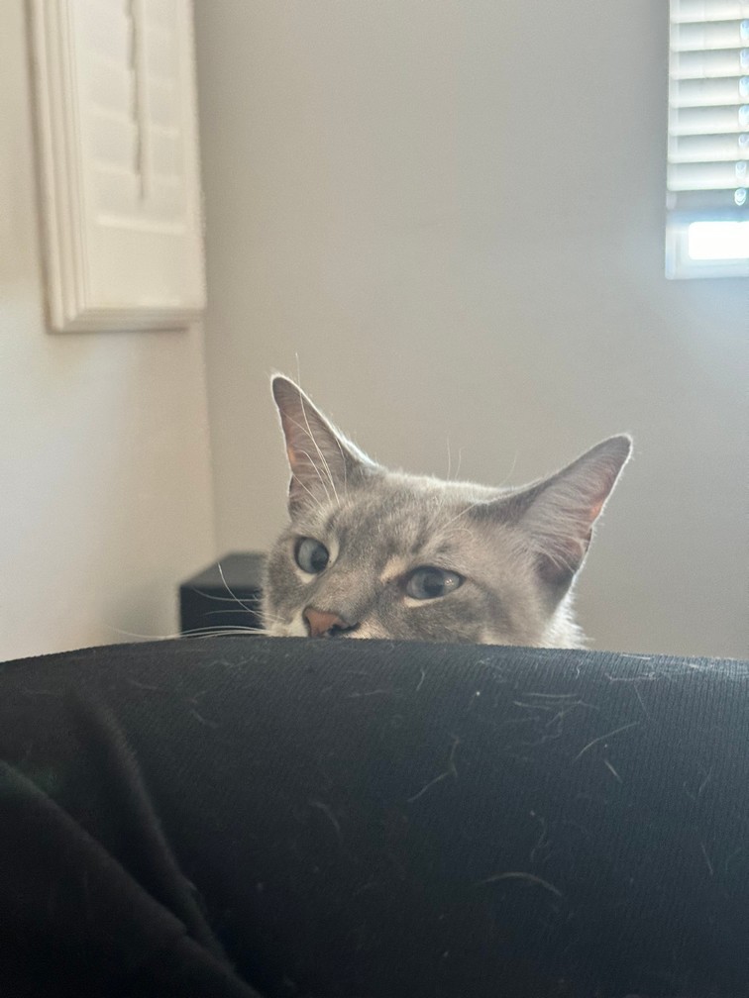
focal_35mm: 48
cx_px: 374
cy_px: 499
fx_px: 1385
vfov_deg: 39.7
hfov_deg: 30.3
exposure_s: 1/40
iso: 320
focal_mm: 6.76
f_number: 1.78
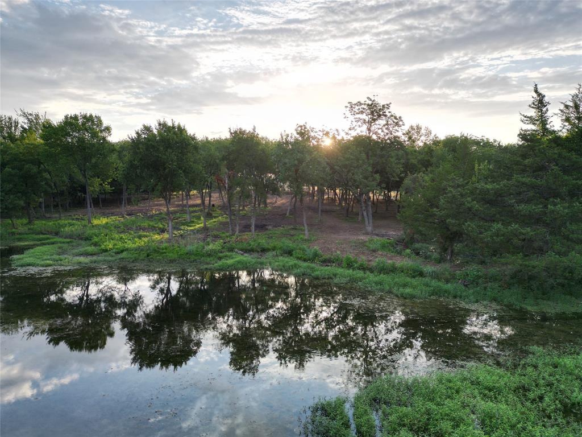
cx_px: 291
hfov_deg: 71.6
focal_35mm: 24
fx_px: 404
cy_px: 218
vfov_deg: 56.8
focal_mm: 6.72
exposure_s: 1/1250
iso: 100
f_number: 1.7
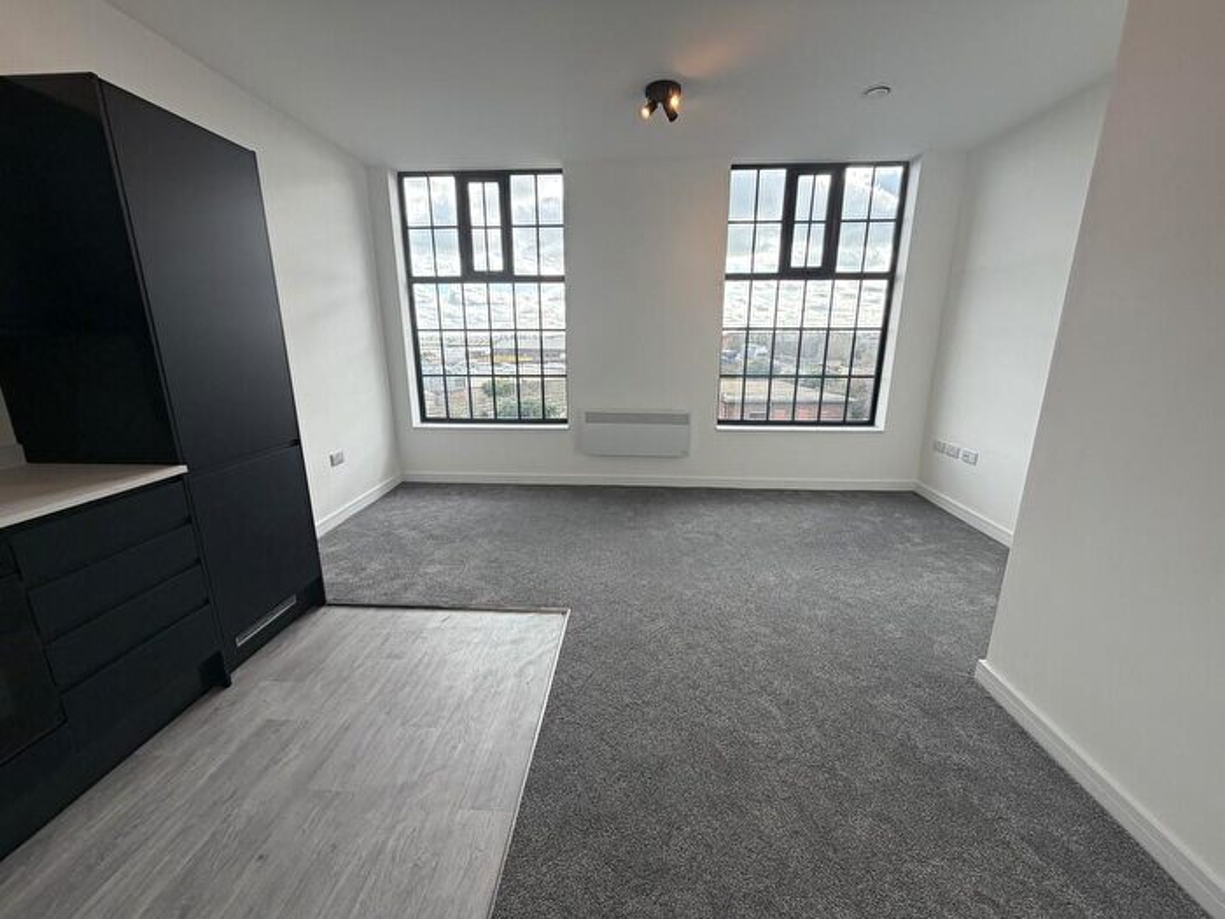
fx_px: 495
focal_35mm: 14
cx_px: 612
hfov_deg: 102.1
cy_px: 460
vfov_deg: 85.7
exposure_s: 1/179
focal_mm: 2.22
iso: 50
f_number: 2.2
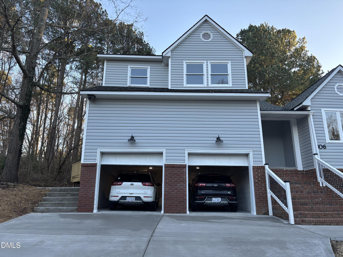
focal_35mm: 26
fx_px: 258
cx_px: 172
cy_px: 128
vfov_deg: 53.1
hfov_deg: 67.3
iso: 40
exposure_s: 1/199
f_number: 1.6
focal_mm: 5.96
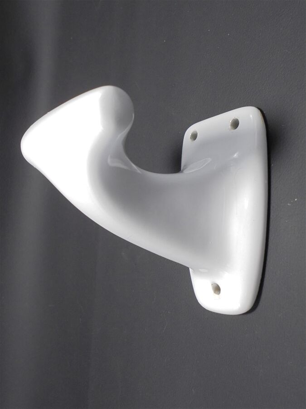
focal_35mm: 38
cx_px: 153
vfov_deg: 49.0
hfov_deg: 37.7
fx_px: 448
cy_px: 204
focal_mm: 6.9
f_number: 4.2
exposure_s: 1/30
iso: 160
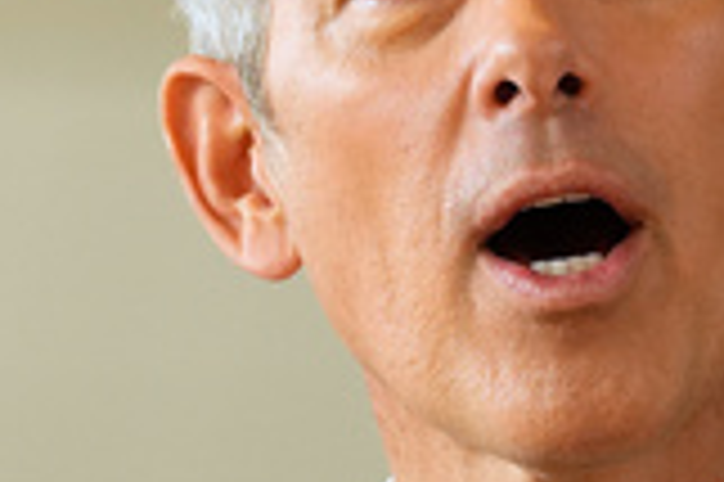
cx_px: 162
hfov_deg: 2.4
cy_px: 858
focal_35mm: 858
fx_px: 17238
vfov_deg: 1.6
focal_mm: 135
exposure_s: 1/350
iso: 500
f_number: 2.8
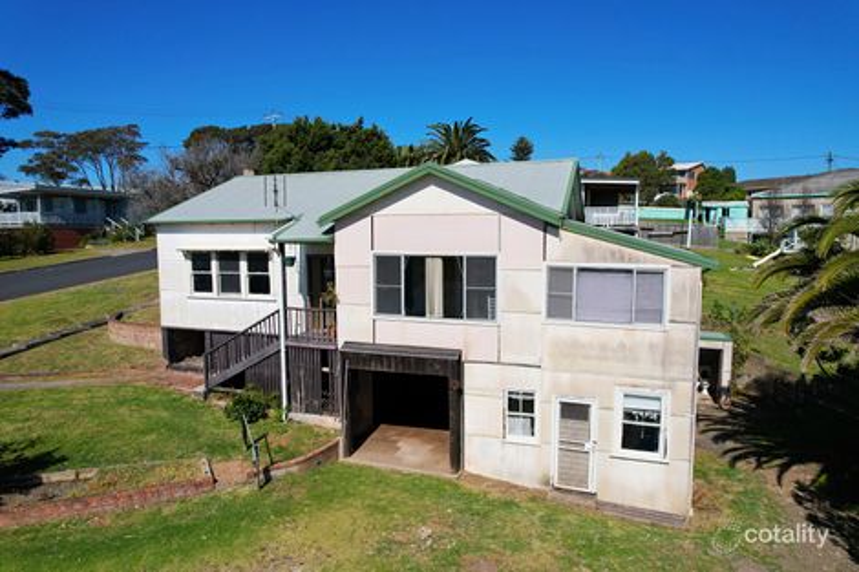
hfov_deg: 78.6
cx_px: 430
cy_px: 286
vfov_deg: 57.2
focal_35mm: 22
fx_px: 525
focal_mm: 8.4
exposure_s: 1/4000
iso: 200
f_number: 2.8
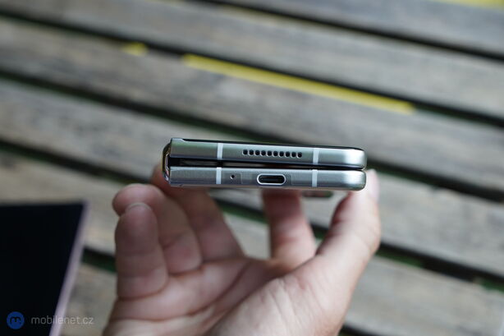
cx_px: 252
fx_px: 980
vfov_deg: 19.4
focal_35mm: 70
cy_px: 168
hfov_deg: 28.9
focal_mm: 70
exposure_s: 1/160
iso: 1600
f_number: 8
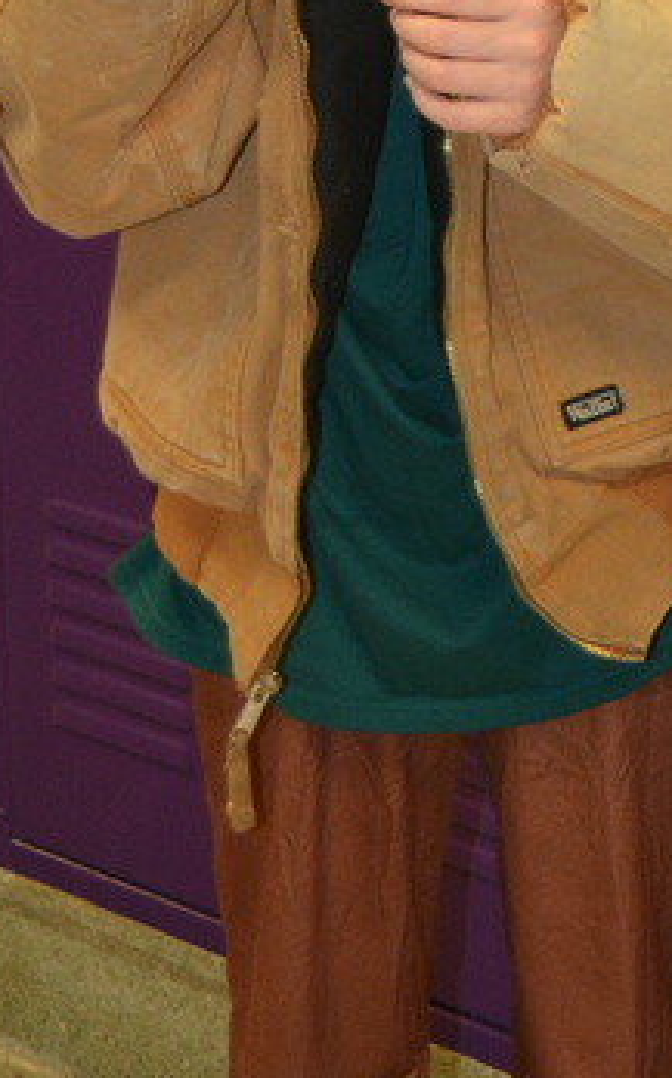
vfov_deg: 14.2
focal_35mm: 144
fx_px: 4227
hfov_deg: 8.9
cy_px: -87
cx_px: 1020
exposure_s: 1/60
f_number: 4.5
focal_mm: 32
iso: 1400
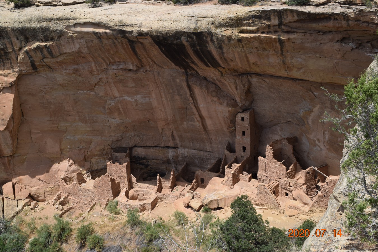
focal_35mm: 42
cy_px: 126
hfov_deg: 46.4
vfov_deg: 31.9
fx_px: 441
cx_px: 189
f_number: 9
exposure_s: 1/320
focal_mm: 28
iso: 200
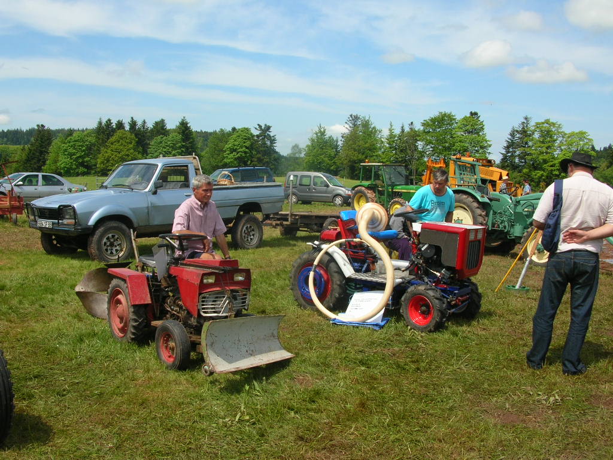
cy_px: 230
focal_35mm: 35
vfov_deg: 40.7
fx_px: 620
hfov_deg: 52.6
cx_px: 306
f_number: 5.6
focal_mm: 5.8
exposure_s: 1/279
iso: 50
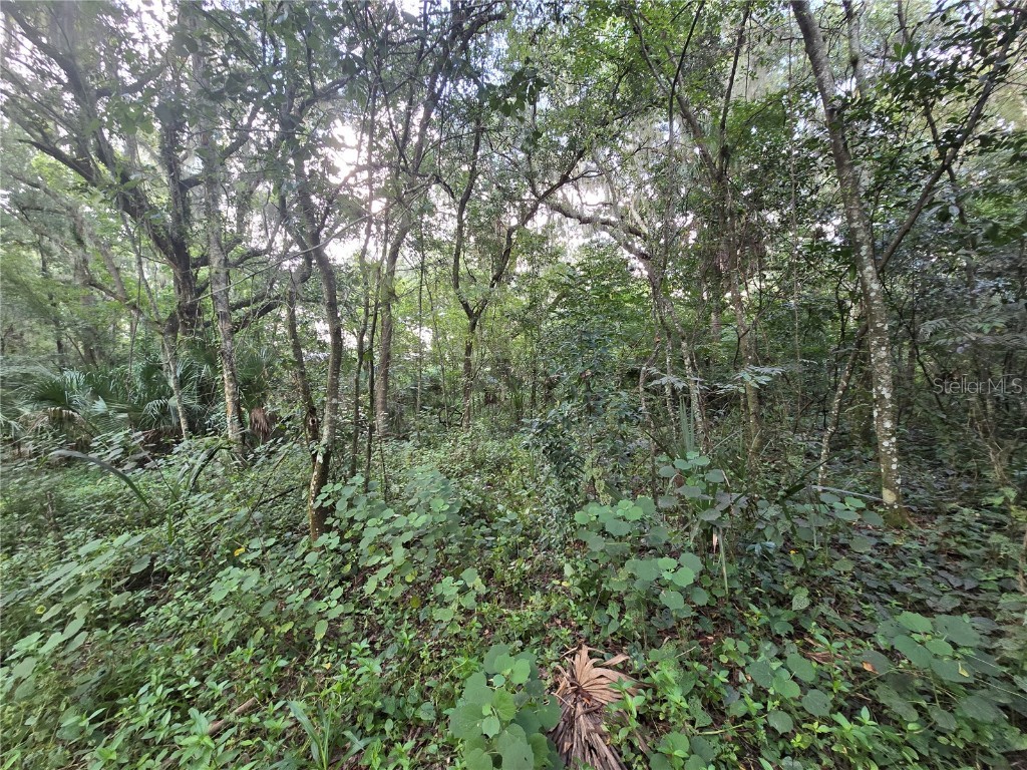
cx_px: 514
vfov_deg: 89.9
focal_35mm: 13
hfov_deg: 106.2
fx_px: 386
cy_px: 385
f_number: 2.2
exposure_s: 1/60
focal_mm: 2.2
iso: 100
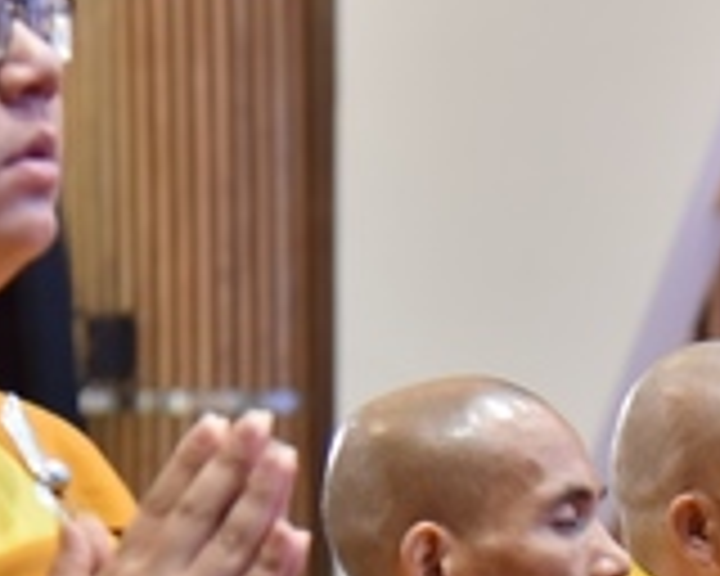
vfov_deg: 6.1
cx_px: 824
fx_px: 5370
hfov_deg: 7.6
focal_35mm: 252
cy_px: 576
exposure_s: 1/100
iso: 1250
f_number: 4
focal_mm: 66
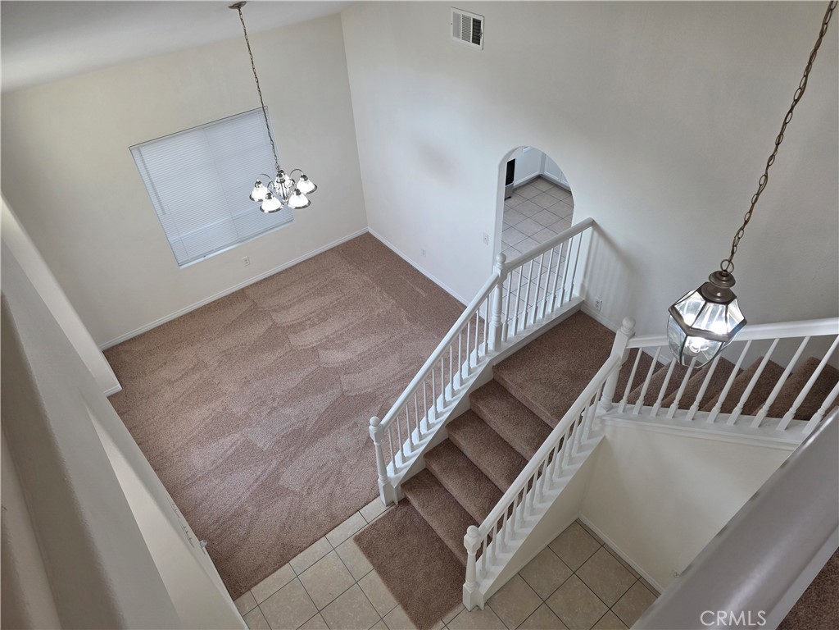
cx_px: 420
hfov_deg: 73.9
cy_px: 315
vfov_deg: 58.9
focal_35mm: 23
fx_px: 557
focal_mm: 6.3
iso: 80
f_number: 1.7
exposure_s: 1/120
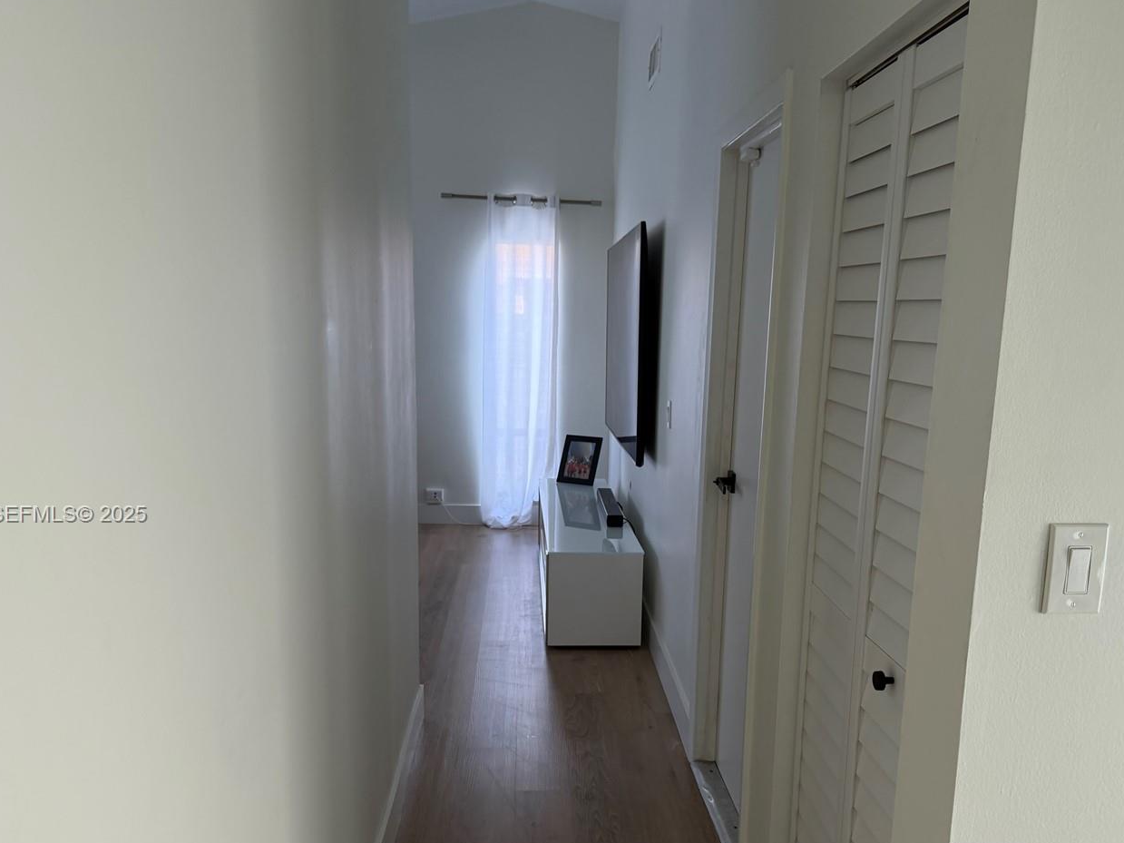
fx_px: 1006
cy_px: 515
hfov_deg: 58.3
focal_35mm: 31
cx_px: 590
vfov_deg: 45.1
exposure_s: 1/121
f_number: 1.78
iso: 125
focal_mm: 6.76
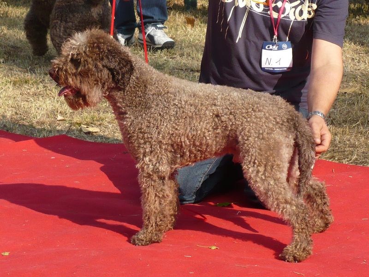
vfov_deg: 15.1
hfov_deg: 20.0
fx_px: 1045
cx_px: 184
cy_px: 138
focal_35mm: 98
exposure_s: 1/500
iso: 100
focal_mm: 16.1
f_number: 3.5
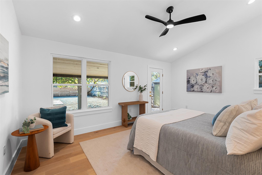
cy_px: 88
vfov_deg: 73.7
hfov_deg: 96.7
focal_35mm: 16
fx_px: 116
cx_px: 131
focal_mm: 16
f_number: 8
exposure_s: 1/3
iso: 400
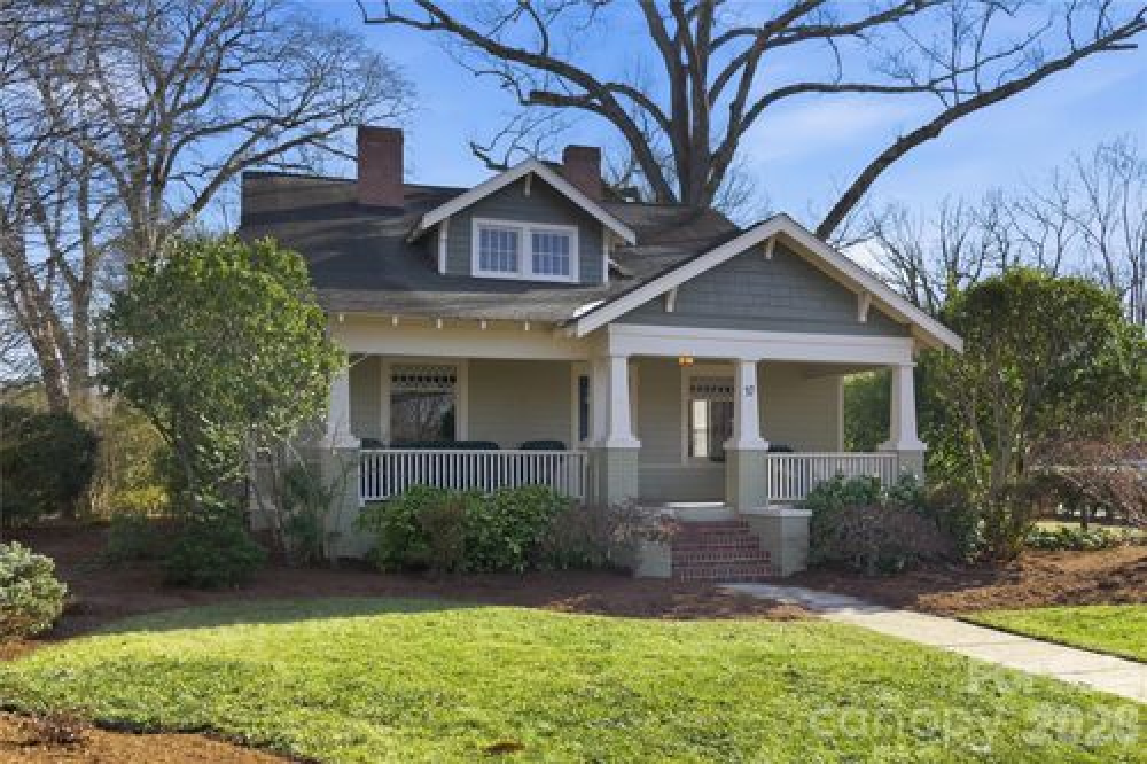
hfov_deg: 60.3
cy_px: 382
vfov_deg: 42.3
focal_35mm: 31
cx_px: 574
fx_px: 987
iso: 100
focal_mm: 31
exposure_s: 1/160
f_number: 5
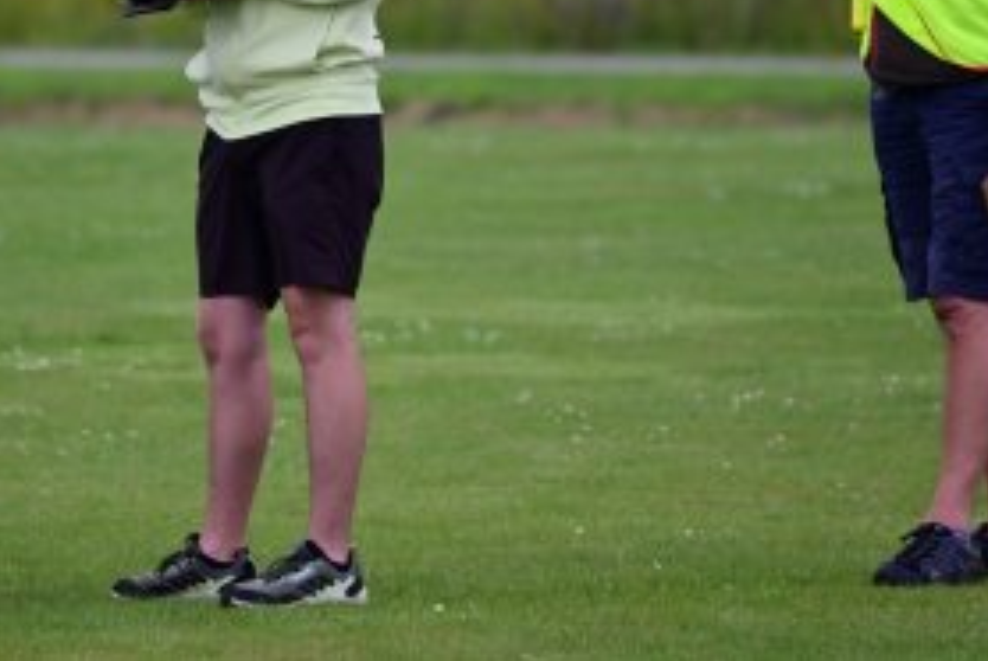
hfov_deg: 3.6
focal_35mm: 572
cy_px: 78
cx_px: 339
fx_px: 15714
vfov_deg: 2.4
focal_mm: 320
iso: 2000
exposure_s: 1/1250
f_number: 6.3
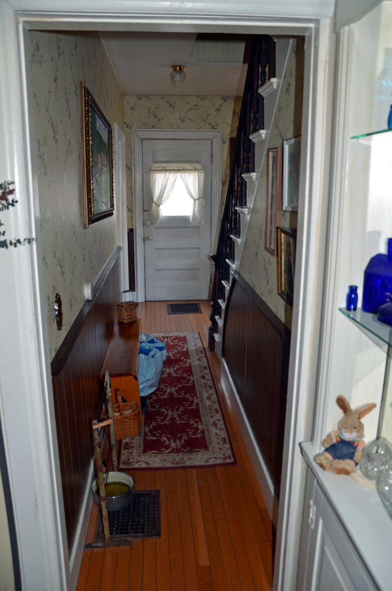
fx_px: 443
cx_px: 196
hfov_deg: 47.7
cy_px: 296
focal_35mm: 27
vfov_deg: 67.5
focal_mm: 18
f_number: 3.5
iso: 160
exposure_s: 1/60
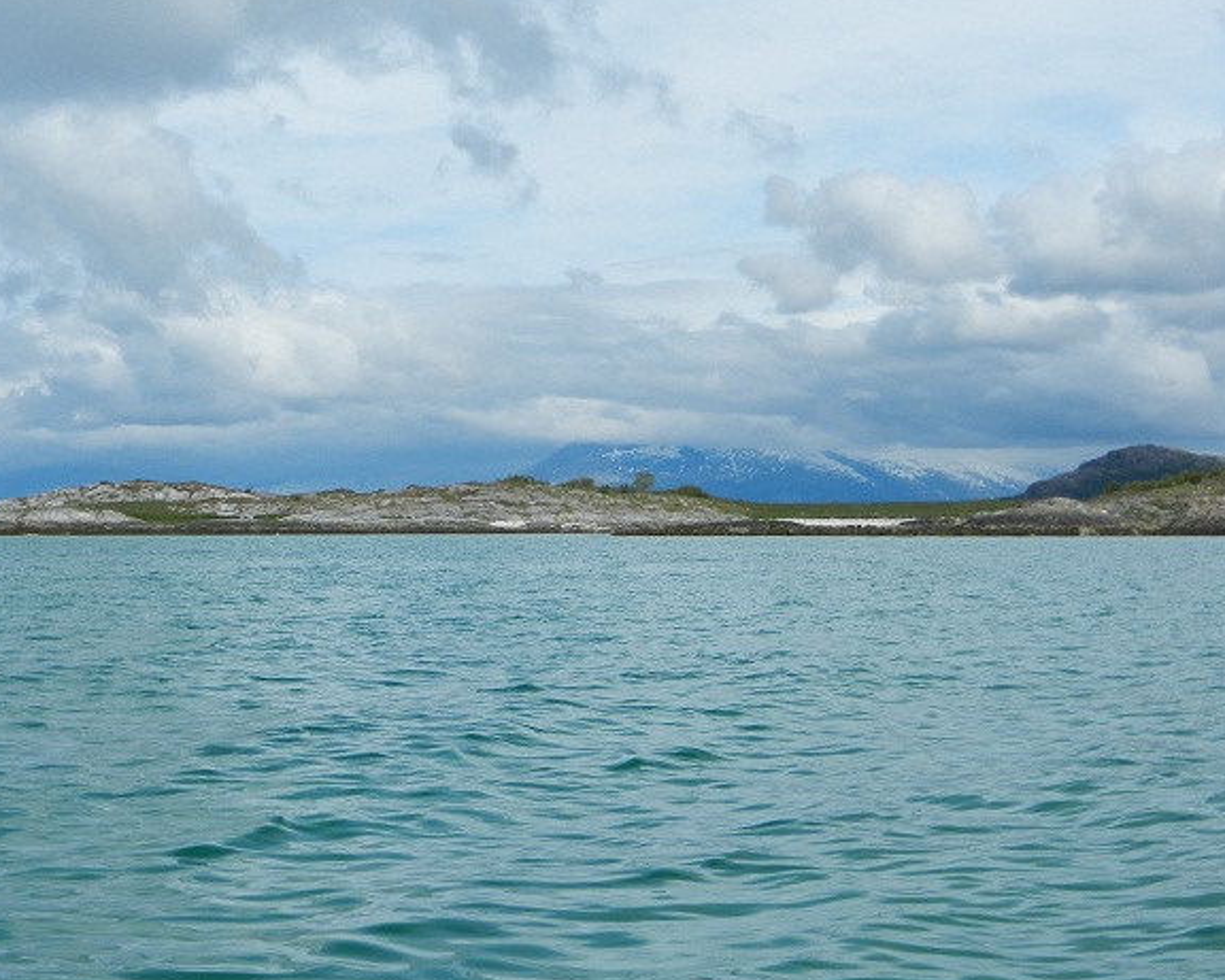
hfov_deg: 31.0
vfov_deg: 25.0
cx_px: 587
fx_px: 2212
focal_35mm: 61
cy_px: 489
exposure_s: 1/640
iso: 160
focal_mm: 8.2
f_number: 8.4
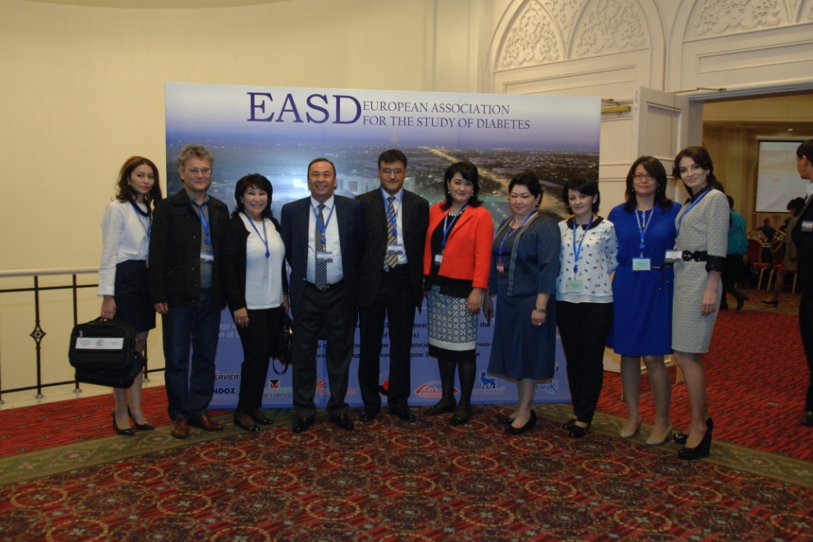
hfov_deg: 60.3
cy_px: 266
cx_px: 394
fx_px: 700
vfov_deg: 42.3
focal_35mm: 31
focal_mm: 20
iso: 800
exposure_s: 1/125
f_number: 3.5
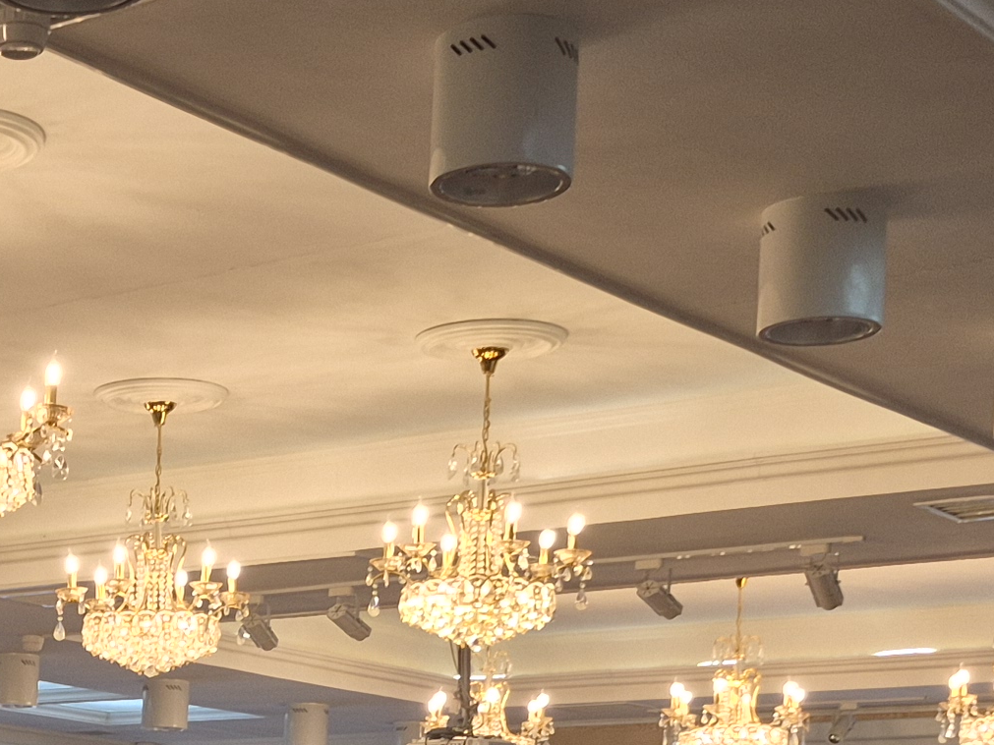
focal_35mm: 91
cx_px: -138
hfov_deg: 20.4
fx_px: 2613
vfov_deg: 15.4
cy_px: 993
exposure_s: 1/100
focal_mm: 5.4
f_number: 1.8
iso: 50
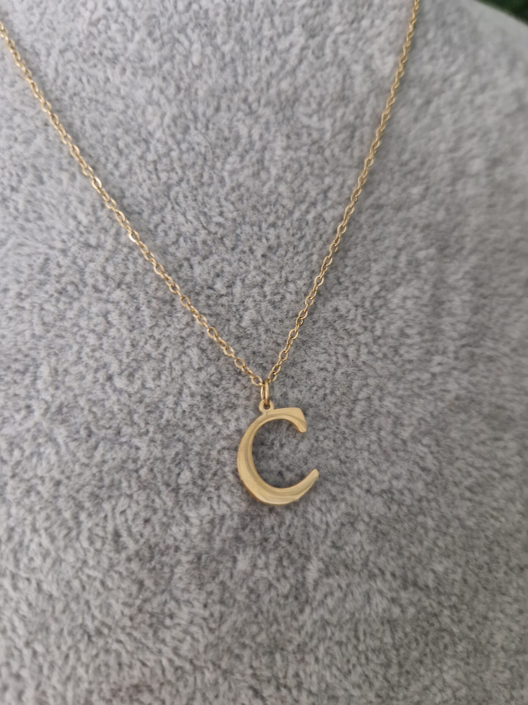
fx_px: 468
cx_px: 264
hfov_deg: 58.9
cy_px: 352
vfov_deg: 73.9
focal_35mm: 23
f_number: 1.8
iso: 500
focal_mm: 5.4
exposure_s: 1/25
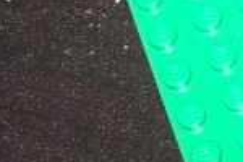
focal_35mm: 269
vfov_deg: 4.8
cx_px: 723
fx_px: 1816
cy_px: -343
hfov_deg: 6.9
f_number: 2.8
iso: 64
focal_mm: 7.8
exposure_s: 1/60.1
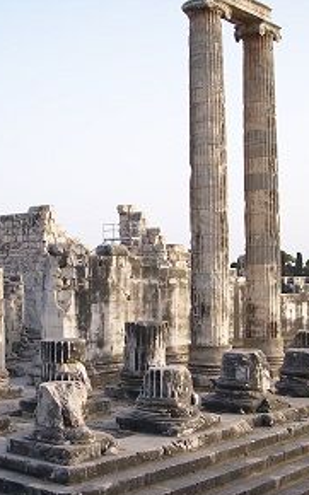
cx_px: 72
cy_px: 254
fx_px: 769
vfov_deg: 35.7
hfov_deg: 22.5
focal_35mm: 57
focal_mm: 8
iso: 100
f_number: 3.4
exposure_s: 1/250
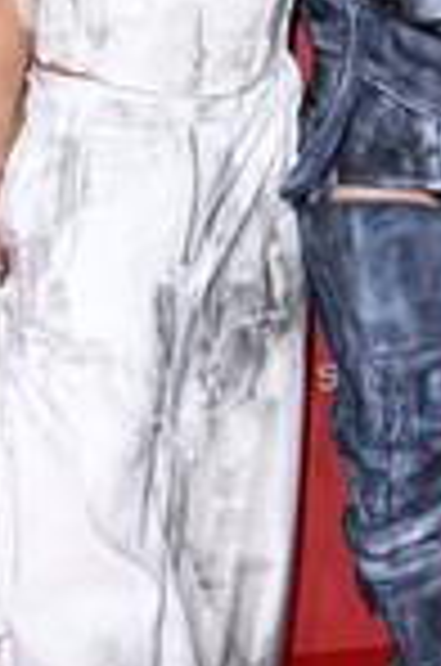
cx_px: 360
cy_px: 153
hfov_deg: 10.5
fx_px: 2400
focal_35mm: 130
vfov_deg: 15.7
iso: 1000
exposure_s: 1/250
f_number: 5.6
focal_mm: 48
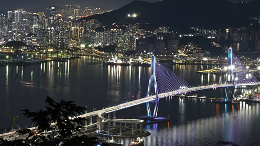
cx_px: 60
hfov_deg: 18.0
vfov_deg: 10.3
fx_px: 814
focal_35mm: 118
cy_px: 64
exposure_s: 15
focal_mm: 62
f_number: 16
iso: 400
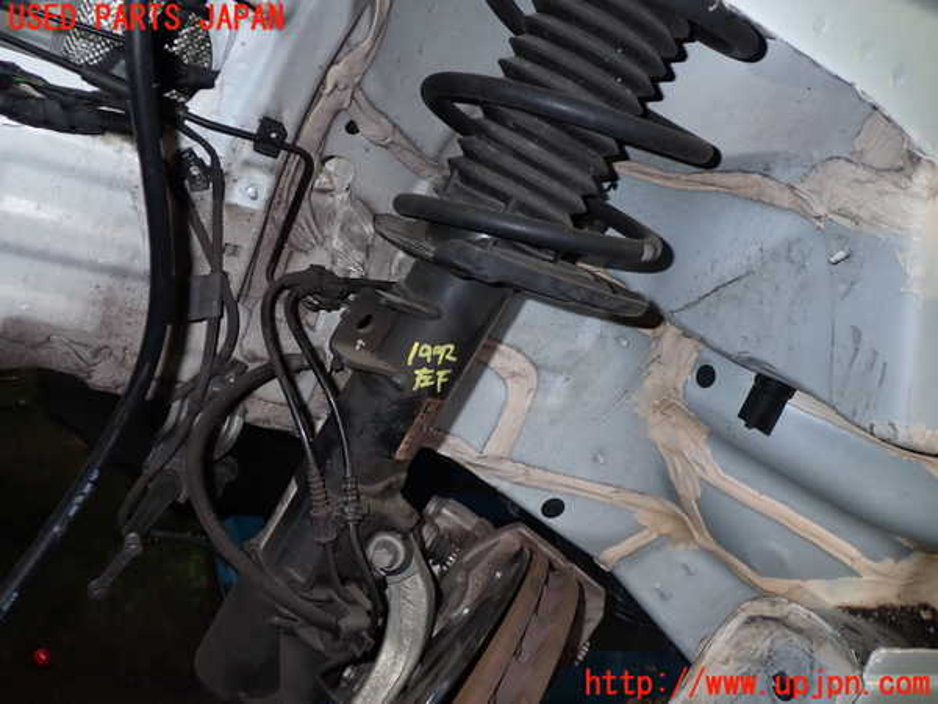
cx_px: 469
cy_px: 352
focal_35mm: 32
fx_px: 867
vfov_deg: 44.2
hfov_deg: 56.8
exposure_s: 1/30
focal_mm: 5.79
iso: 200
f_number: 2.4
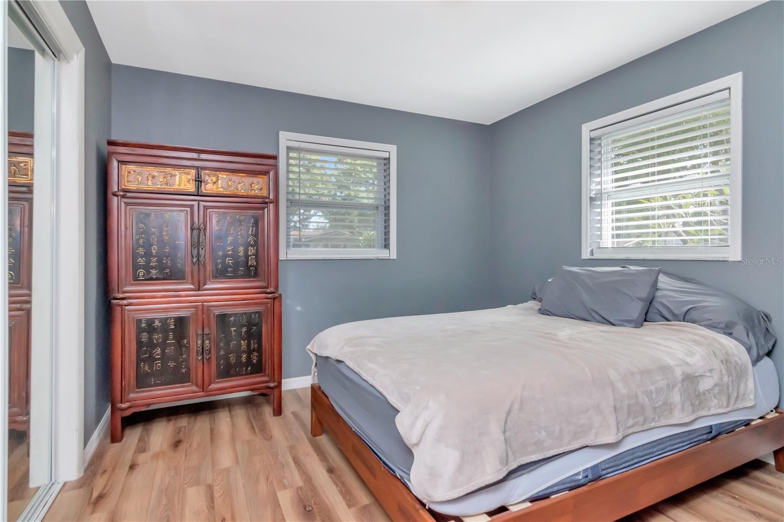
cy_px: 261
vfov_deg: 67.4
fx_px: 392
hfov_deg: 90.0
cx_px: 392
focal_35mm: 18
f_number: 11
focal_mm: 12
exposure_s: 1/200
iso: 1000
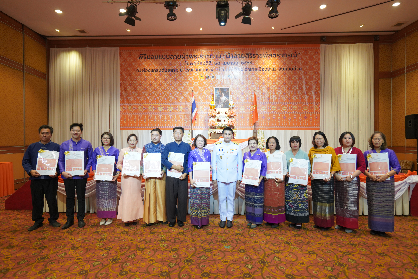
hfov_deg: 81.2
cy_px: 140
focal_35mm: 21
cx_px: 209
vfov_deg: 59.5
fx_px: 244
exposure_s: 1/200
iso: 2000
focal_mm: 21
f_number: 4
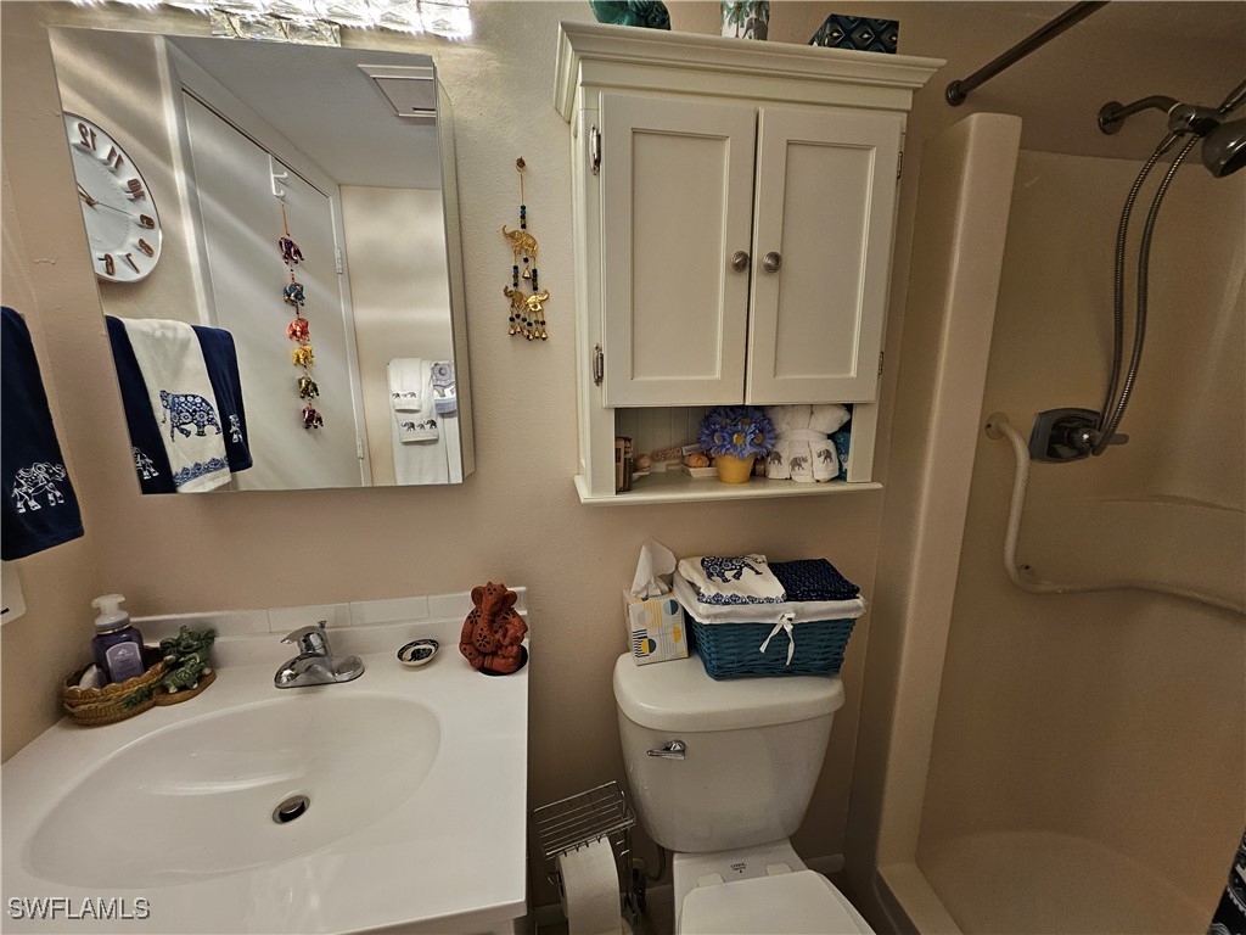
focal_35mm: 13
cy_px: 468
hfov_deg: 106.2
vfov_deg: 89.9
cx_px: 623
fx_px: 468
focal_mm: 1.74
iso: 100
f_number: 2.2
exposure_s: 1/60
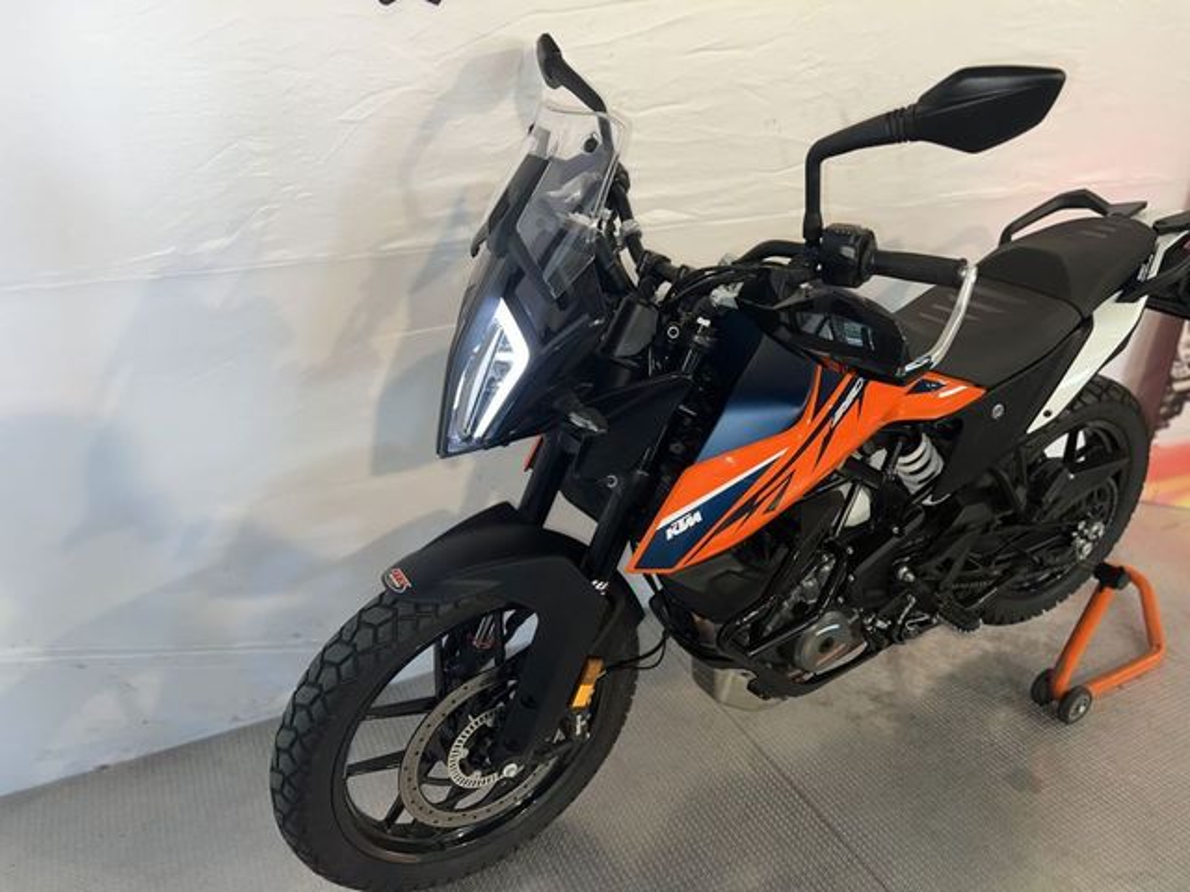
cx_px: 595
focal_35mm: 26
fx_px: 894
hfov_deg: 67.3
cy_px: 446
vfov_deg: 53.1
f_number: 1.5
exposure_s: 1/31
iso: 32
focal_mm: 5.7
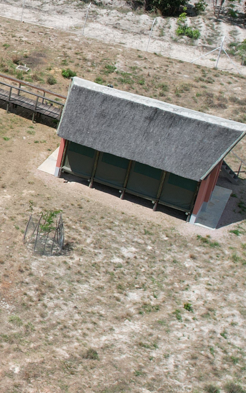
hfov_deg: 13.6
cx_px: -276
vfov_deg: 25.7
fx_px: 847
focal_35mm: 79
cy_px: 80
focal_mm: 8.38
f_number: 2.8
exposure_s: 1/2000
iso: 110
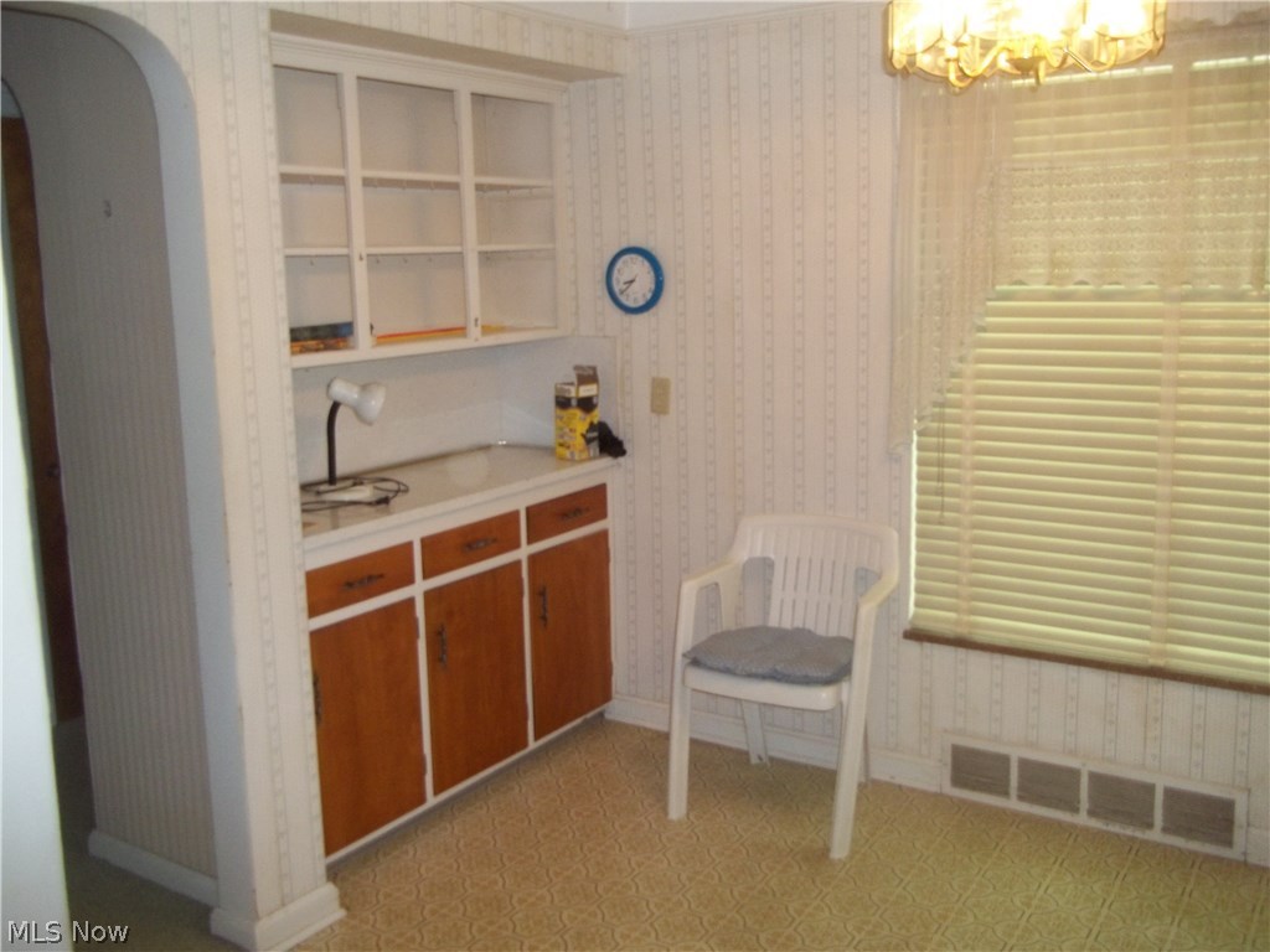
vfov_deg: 44.2
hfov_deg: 56.8
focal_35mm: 32
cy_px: 476
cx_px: 635
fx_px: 1174
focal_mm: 5.7
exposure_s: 1/30
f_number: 2.9
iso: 160
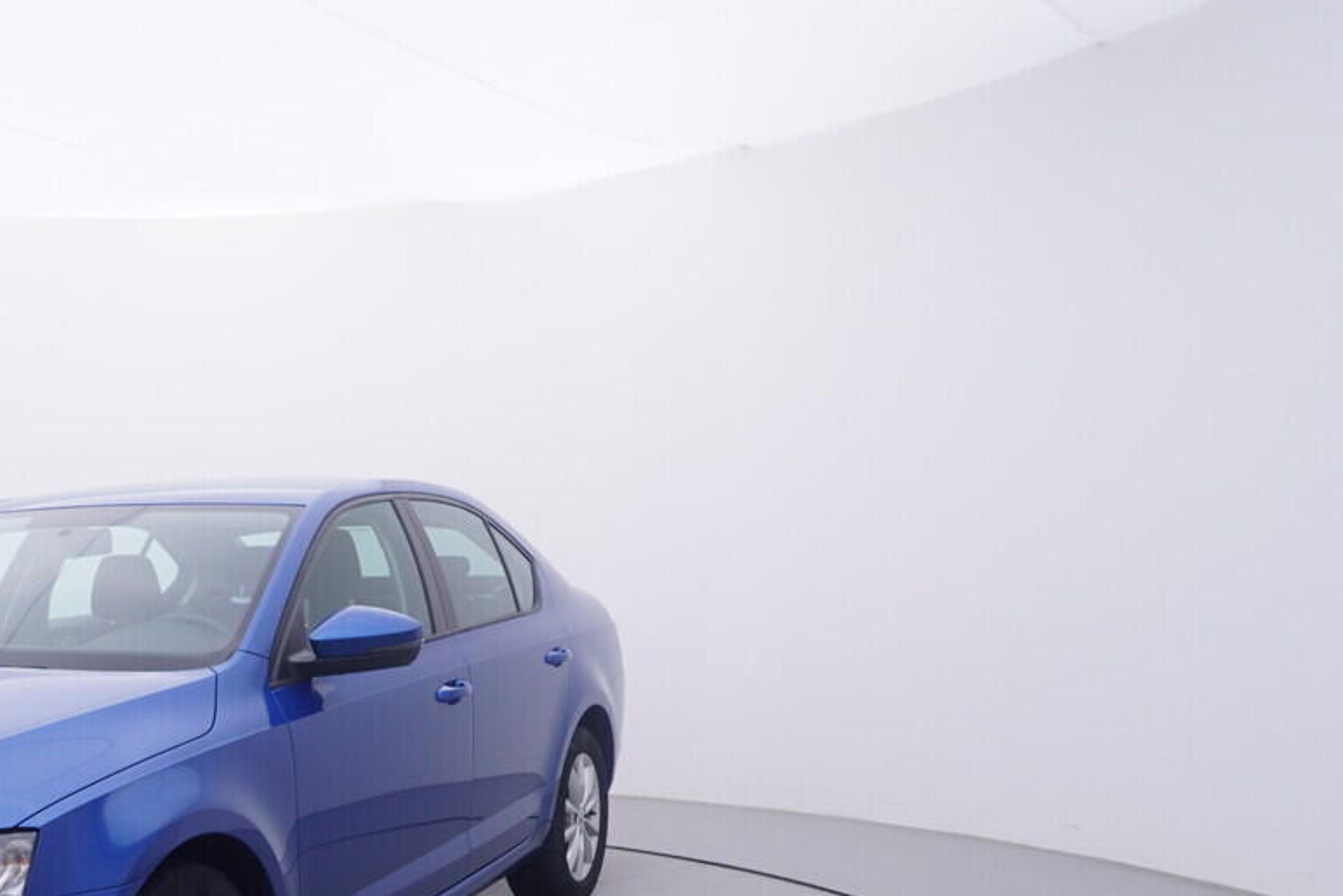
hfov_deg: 42.7
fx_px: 1565
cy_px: 748
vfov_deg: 31.0
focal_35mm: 42
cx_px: 144
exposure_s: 1/80
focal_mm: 15
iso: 200
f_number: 5
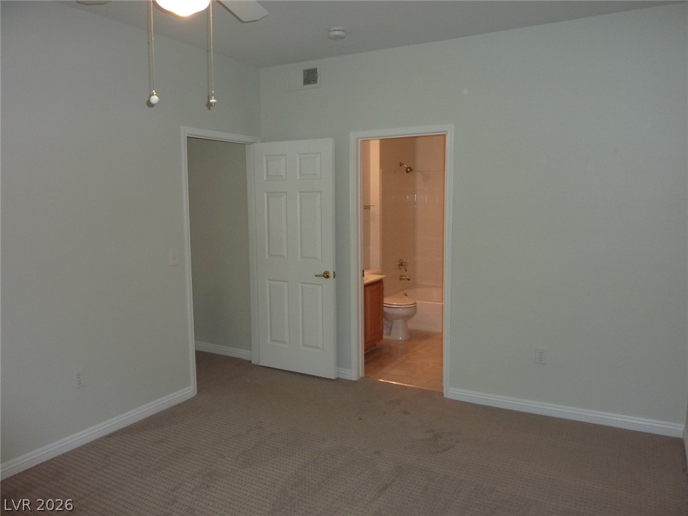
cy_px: 258
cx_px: 344
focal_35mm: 25
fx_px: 497
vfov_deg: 54.9
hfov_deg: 69.4
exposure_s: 1/30
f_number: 3.3
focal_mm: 4.1
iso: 160
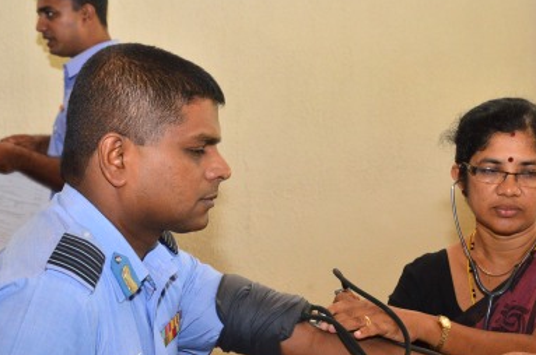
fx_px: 1189
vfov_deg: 17.0
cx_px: 311
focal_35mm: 80
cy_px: 243
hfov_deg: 25.4
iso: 800
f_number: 5.6
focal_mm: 34
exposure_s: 1/125
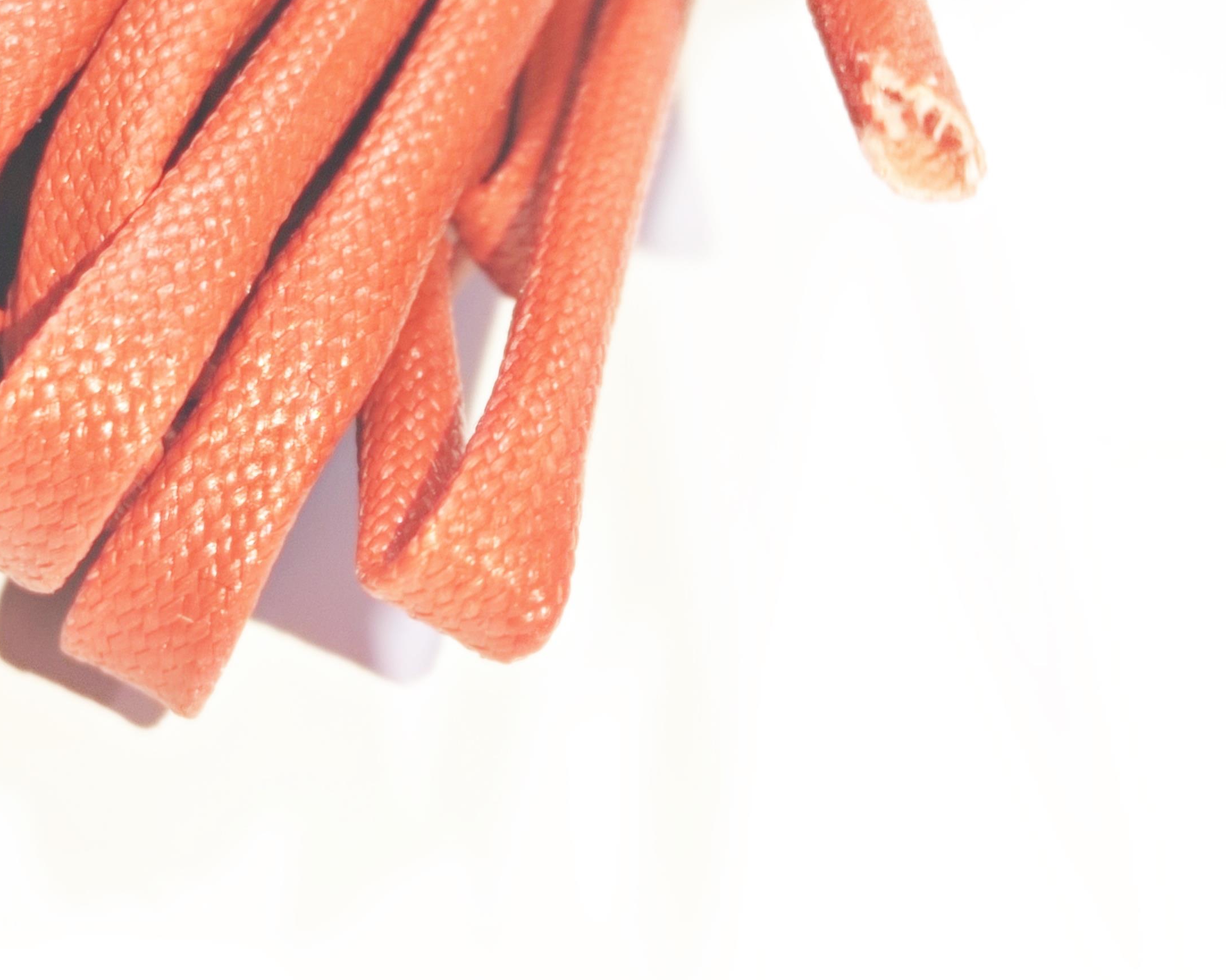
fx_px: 1705
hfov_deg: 37.8
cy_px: 248
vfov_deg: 31.5
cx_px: 212
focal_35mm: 47
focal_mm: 4.74
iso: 216
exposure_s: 1/50
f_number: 1.79
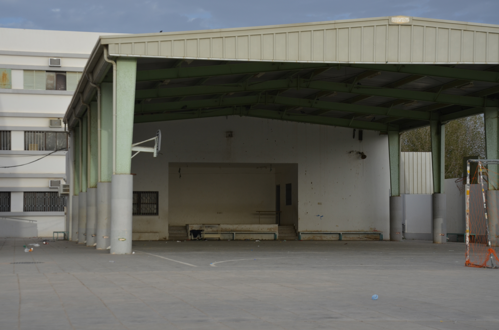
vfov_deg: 15.6
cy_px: 165
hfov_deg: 23.4
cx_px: 250
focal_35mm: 87
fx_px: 1203
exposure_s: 1/250
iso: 200
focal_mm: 58
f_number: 8
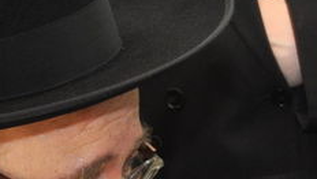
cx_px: 202
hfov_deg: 6.5
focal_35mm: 331
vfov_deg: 3.7
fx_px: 2786
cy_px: 169
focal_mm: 35
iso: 500
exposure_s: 1/60
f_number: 5.6
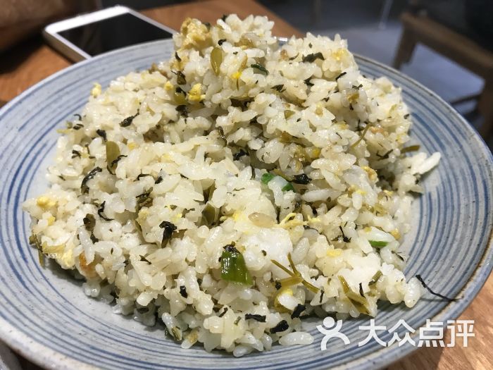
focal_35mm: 28
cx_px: 246
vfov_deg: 49.7
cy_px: 185
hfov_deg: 63.4
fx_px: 399
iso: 40
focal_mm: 3.99
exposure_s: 1/33
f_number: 1.8
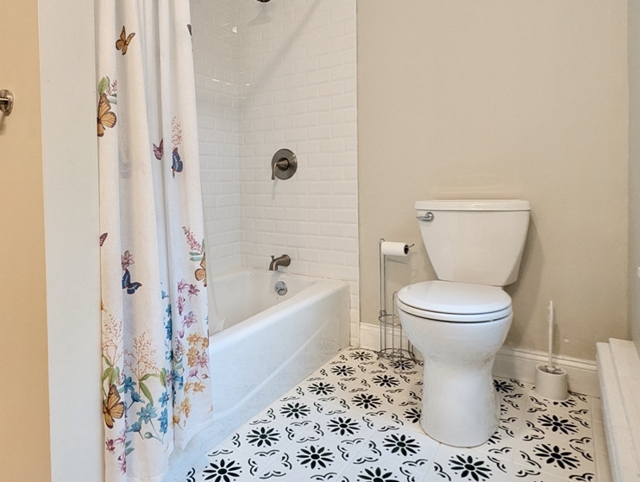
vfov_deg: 60.5
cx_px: 271
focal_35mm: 22
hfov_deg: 75.8
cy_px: 185
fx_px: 407
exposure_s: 1/24
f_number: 2.2
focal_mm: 2.35
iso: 51
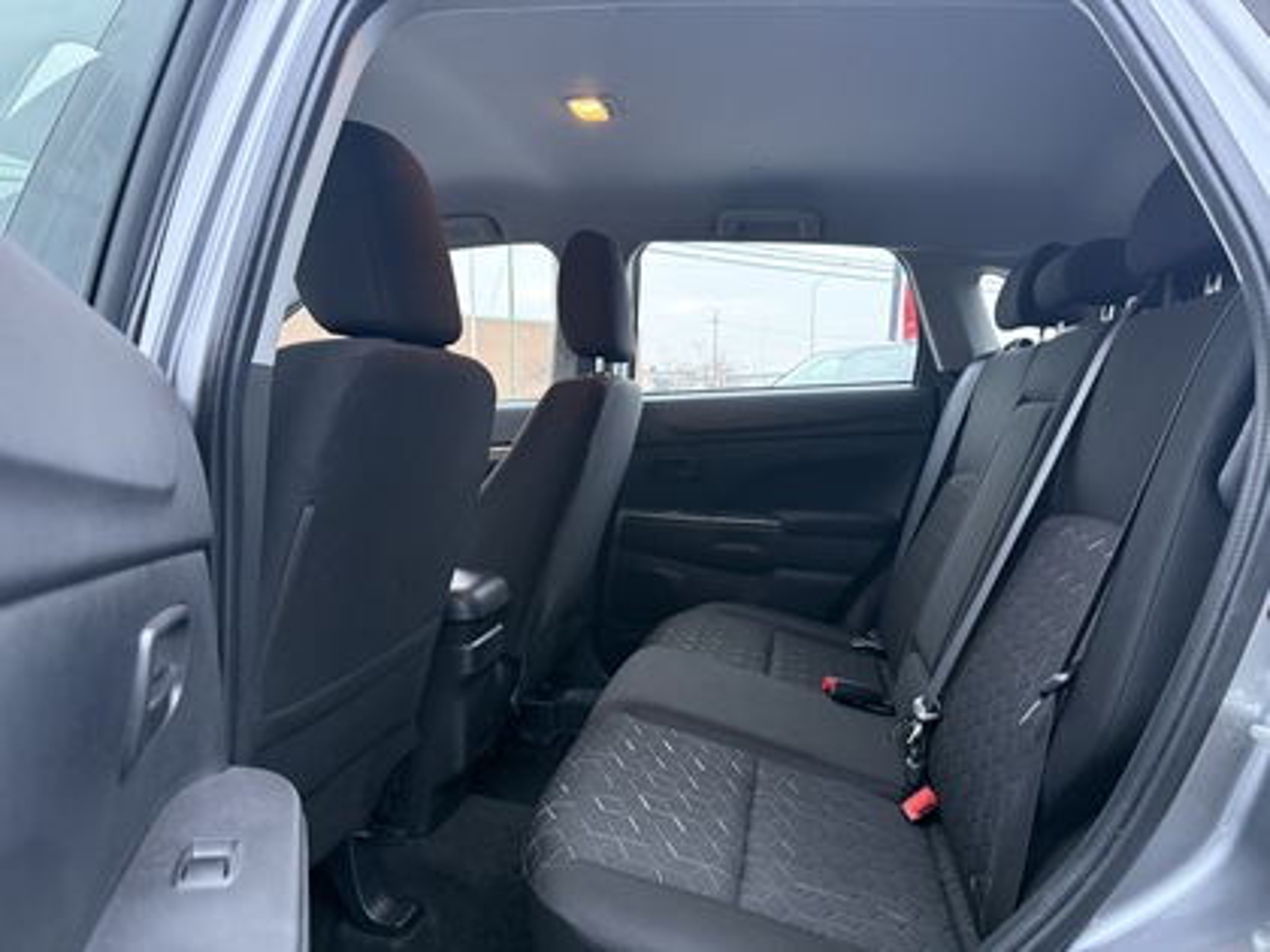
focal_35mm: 24
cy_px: 476
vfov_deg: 56.8
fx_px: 881
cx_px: 635
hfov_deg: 71.6
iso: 640
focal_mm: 6.76
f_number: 1.78
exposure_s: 1/60
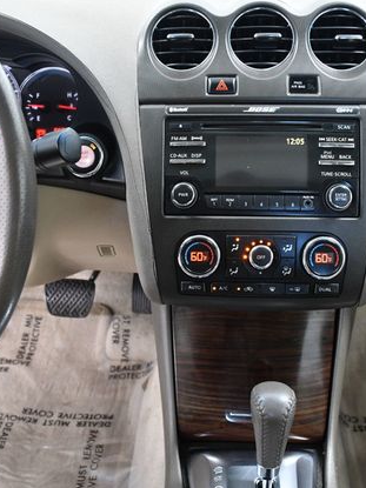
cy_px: 242
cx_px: 172
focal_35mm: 40
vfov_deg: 46.8
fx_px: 564
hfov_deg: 35.9
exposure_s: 1/100
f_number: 5
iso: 2500
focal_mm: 18
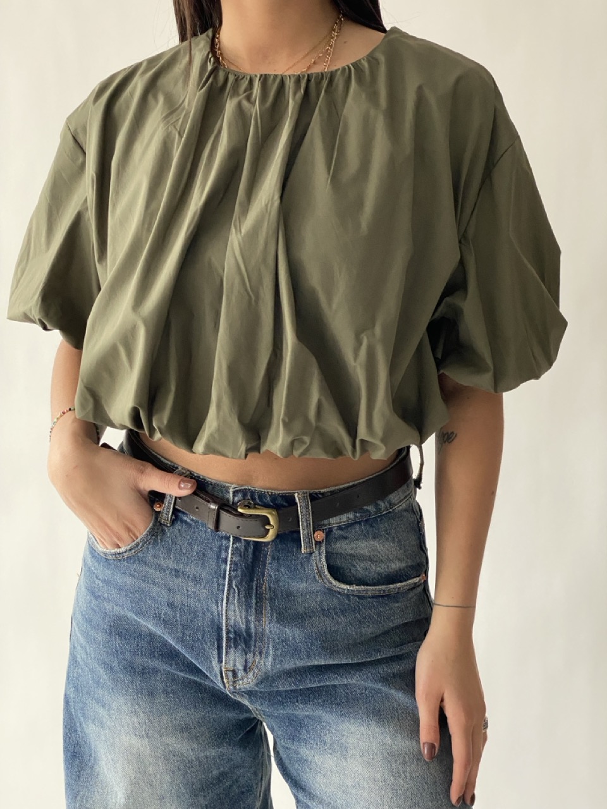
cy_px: 404
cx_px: 304
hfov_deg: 28.0
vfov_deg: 36.8
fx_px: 1216
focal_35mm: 52
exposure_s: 1/121
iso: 125
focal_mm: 6
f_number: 2
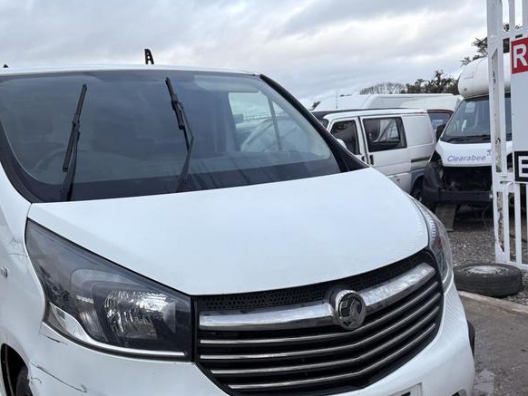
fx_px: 610
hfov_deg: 46.7
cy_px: 254
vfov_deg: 35.7
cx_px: 242
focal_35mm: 40
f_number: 1.6
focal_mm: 5.96
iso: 50
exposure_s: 1/973
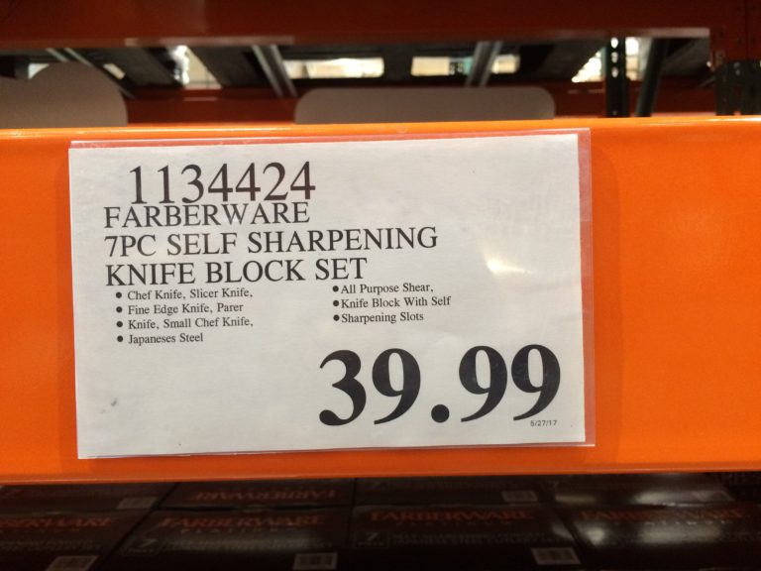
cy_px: 286
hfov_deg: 61.7
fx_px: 638
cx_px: 380
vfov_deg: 48.2
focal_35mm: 29
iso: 200
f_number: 2.2
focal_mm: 4.15
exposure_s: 1/30
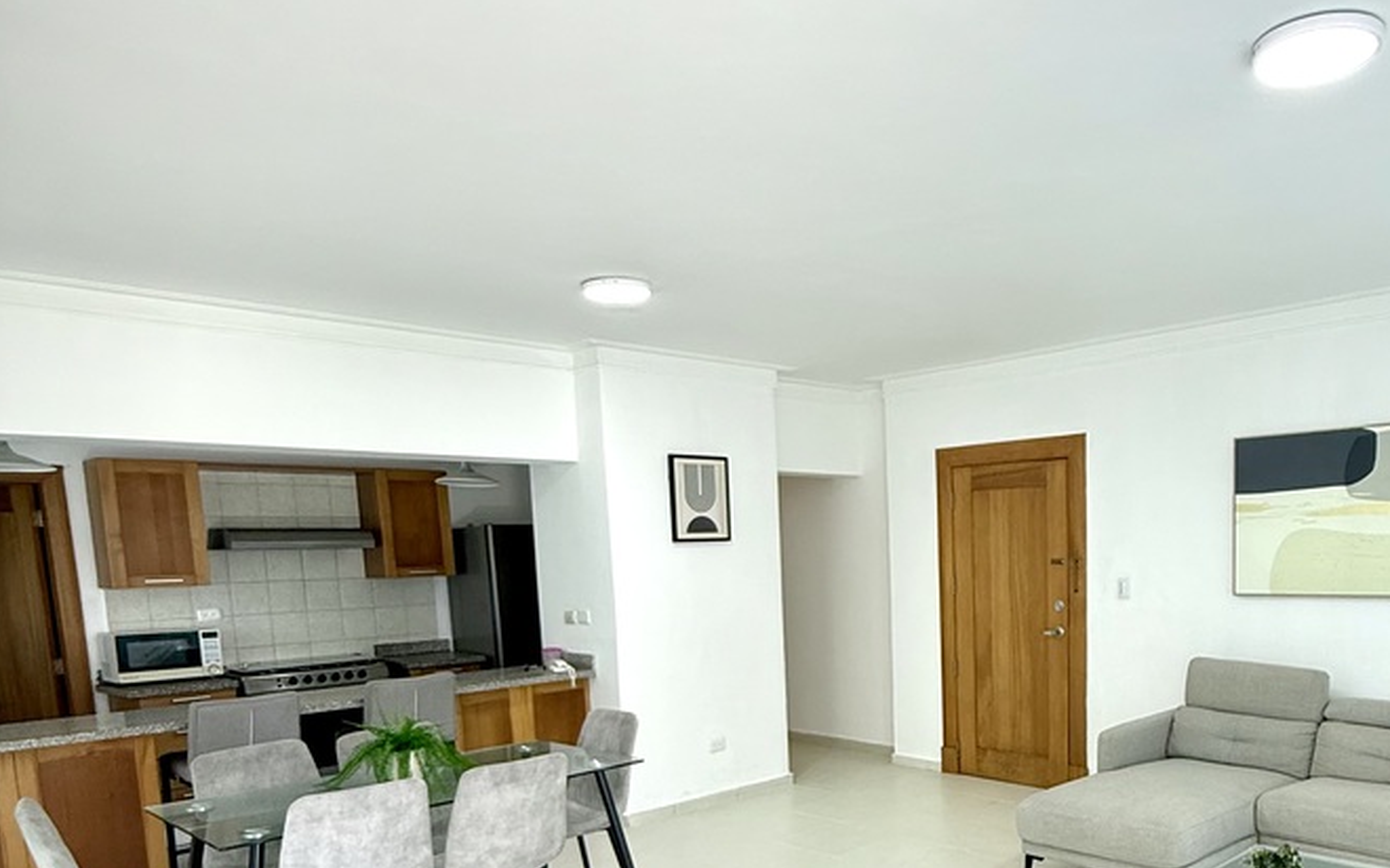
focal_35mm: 27
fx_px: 1022
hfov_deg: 66.4
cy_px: 678
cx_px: 937
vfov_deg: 44.1
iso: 200
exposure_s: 1/99
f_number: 2.2
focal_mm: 2.22
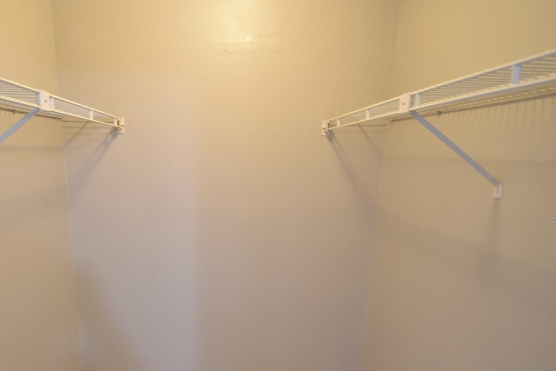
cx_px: 219
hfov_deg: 82.8
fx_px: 309
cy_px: 220
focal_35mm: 20
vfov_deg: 61.5
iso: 800
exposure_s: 1/10
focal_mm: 10
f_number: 3.5
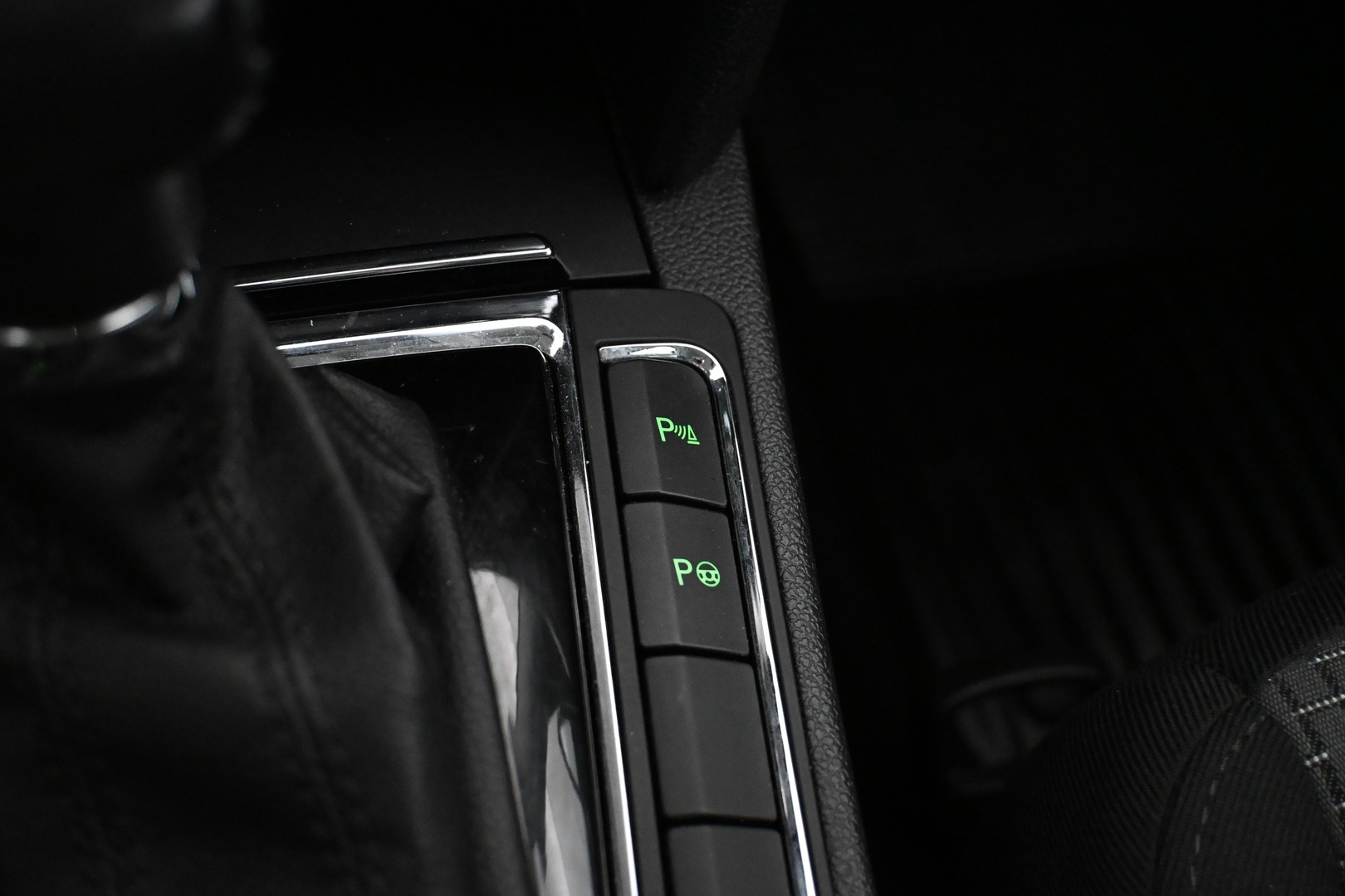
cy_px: 448
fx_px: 1681
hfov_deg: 43.6
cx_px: 672
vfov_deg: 29.9
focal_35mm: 45
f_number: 4.8
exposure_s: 1/50
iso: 8000
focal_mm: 30
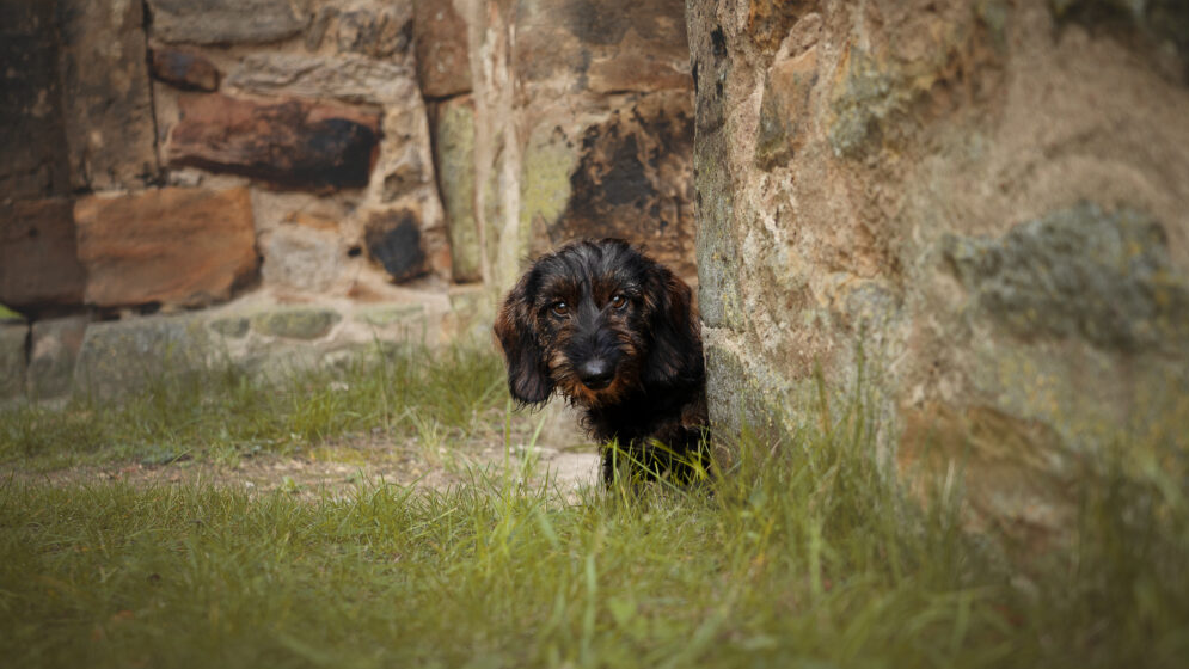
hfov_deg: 37.8
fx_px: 1734
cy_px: 330
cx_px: 602
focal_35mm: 55
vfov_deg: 21.8
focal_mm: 51
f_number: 4
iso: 250
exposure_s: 1/320
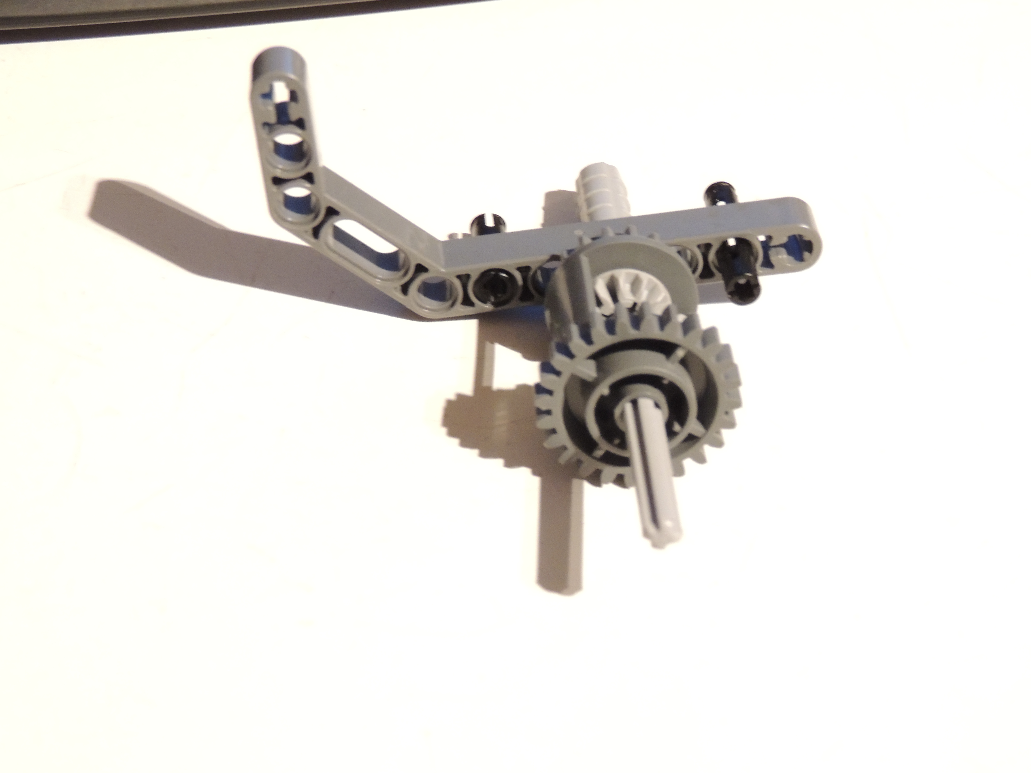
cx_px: 516
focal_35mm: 90
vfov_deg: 16.4
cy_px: 386
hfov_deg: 21.8
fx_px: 2681
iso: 800
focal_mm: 16
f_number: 4.1
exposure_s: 1/5
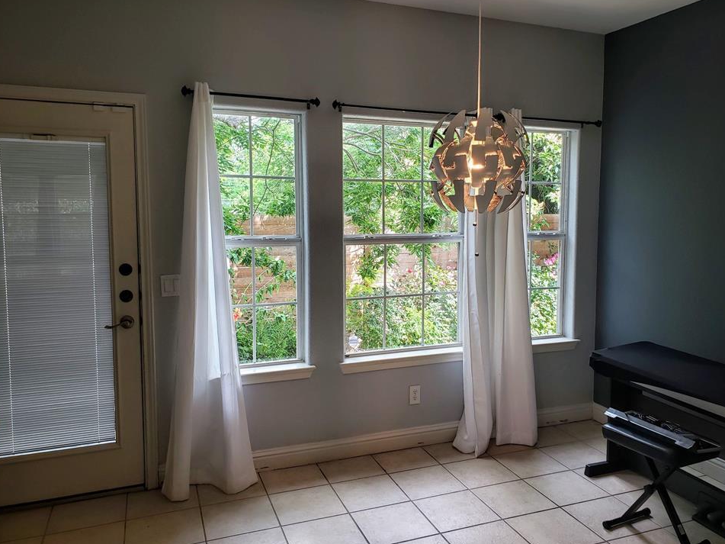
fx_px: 586
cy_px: 260
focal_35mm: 28
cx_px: 381
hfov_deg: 63.4
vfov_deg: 49.7
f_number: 2.4
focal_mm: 4.3
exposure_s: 1/60
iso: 80
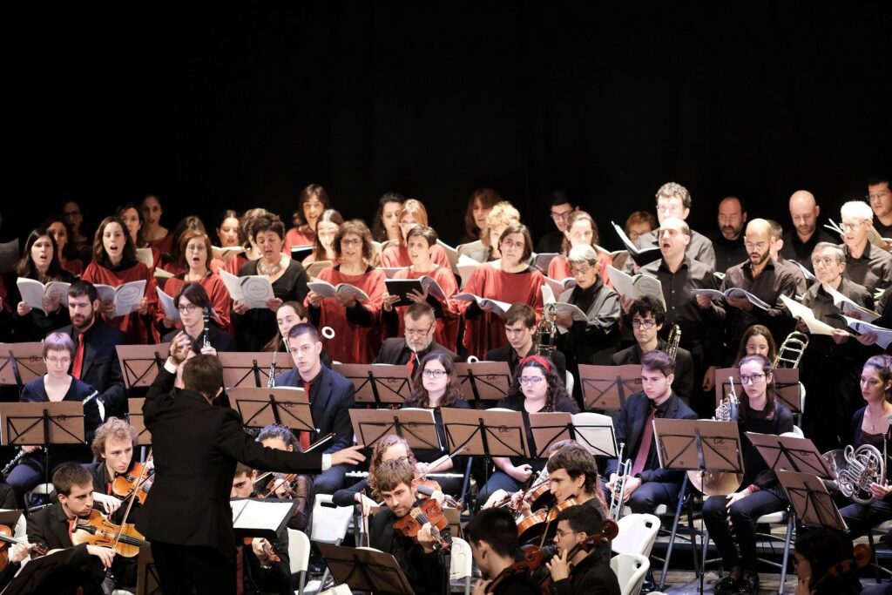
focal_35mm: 135
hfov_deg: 15.2
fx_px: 3345
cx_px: 446
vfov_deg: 10.2
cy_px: 298
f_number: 2
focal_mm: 90
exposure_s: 1/500
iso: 3200
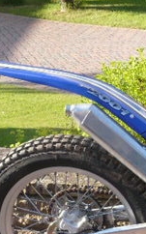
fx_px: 625
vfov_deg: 21.2
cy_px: 111
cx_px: 237
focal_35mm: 98
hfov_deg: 12.5
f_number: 2.8
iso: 100
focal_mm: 5.8
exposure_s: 1/320
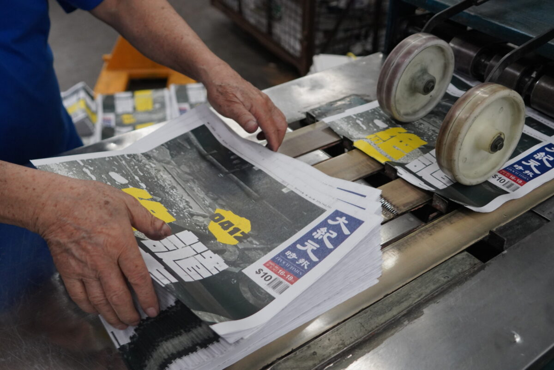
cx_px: 277
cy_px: 185
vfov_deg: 36.9
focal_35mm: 36
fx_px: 554
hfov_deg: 53.1
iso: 1250
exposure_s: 1/160
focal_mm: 24
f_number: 3.5
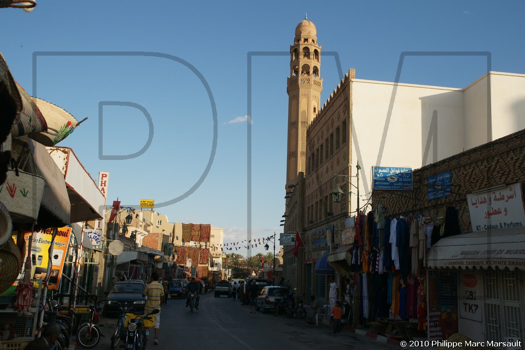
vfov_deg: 37.9
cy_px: 175
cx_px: 262
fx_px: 511
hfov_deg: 54.4
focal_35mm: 35
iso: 400
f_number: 9
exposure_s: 1/800
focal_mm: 35
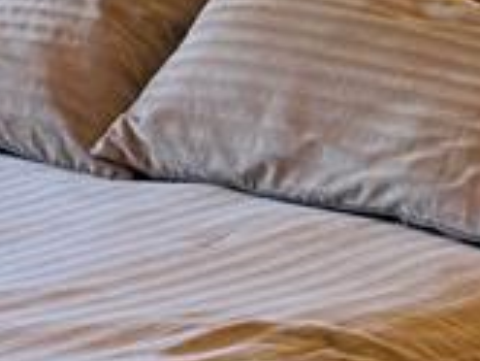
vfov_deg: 9.5
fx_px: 2068
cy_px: -259
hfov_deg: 12.0
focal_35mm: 149
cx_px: -422
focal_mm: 6.76
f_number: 1.78
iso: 64
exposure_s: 1/150
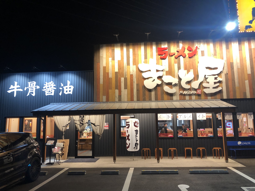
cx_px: 128
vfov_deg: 49.7
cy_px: 96
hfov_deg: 63.4
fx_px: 206
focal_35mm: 28
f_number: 1.8
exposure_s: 1/24
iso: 40
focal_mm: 4
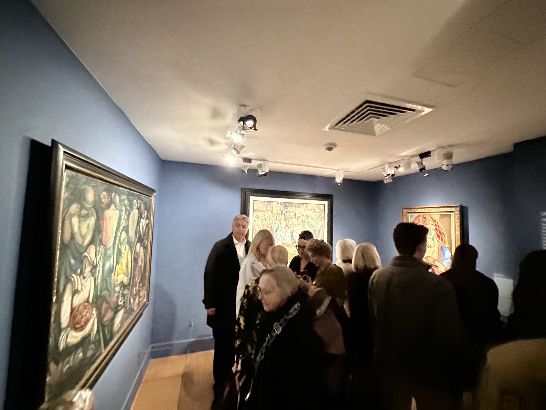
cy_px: 205
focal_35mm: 14
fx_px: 221
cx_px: 273
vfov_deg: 85.7
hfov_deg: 102.1
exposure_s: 1/27
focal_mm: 2.22
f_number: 2.2
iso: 1600
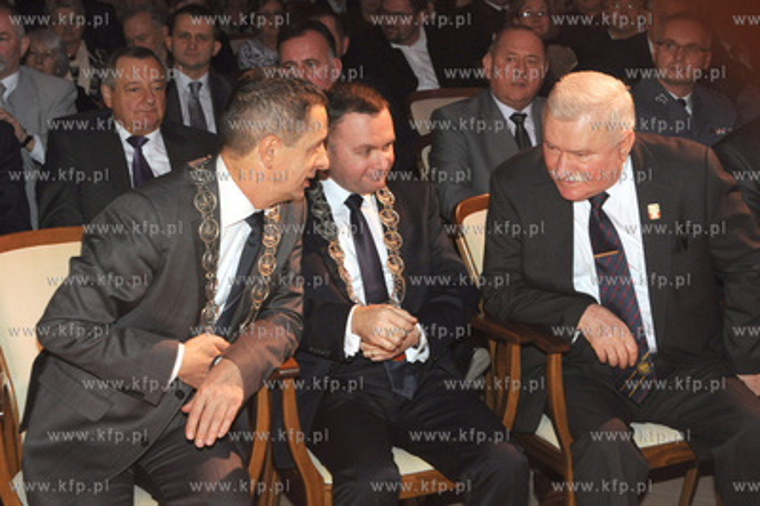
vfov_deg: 21.5
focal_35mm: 63
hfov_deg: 31.9
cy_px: 253
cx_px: 380
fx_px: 1329
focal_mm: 42
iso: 800
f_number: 8
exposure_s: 1/60
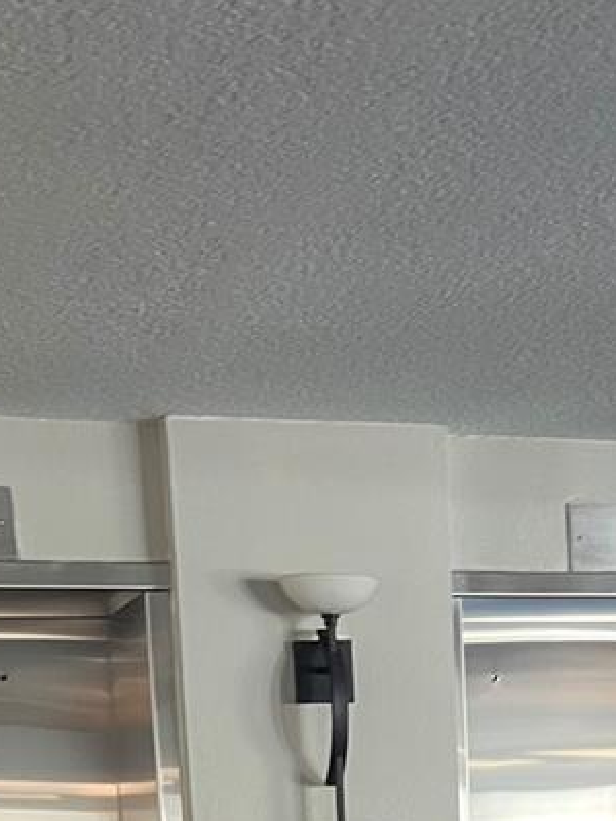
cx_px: 370
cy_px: 1160
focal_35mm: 78
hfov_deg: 18.9
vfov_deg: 21.7
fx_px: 1851
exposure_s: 1/60
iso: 200
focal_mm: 5.7
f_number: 1.5
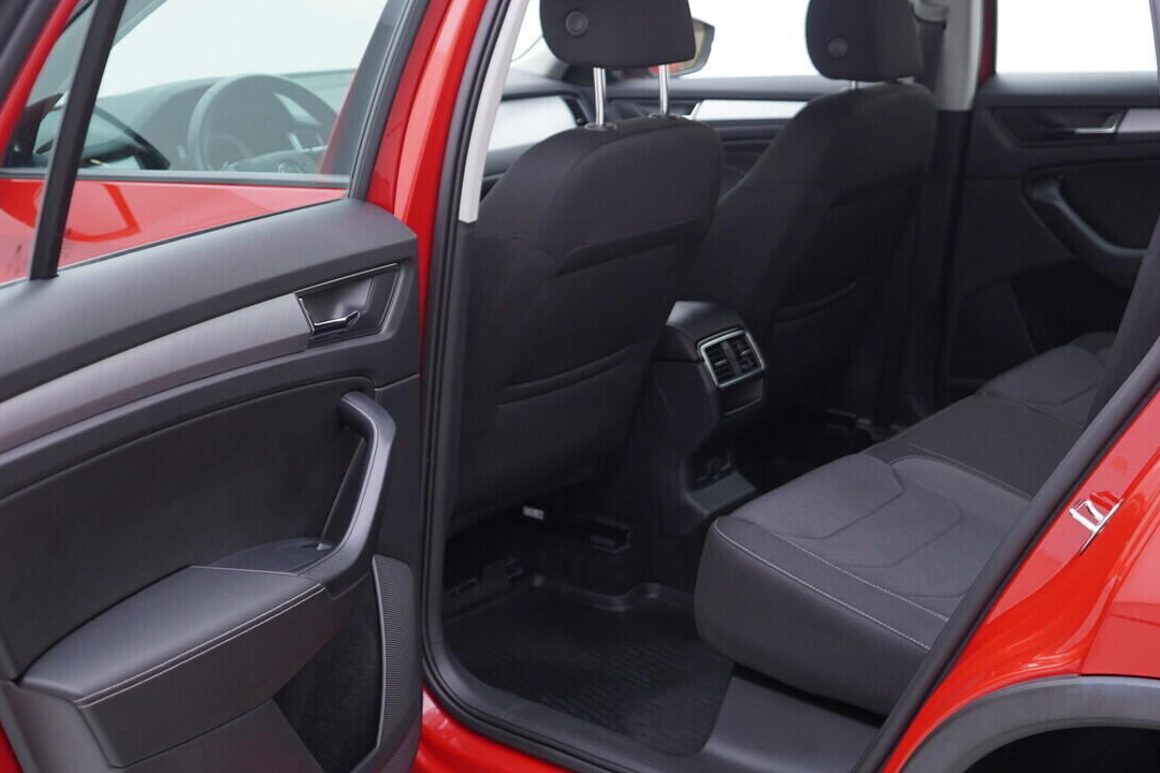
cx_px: 547
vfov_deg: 28.1
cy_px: 345
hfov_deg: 41.1
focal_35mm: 48
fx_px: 1547
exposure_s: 1/40
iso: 160
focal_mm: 24
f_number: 2.8
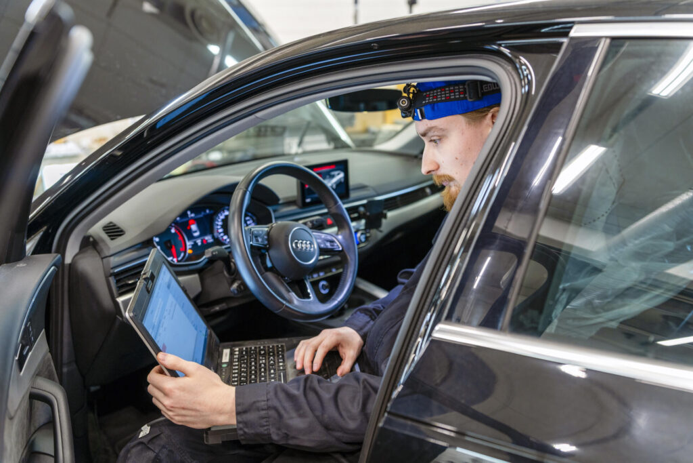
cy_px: 232
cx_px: 346
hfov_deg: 51.9
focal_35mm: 37
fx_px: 712
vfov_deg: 36.0
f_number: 2.8
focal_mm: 37
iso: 800
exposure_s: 1/50
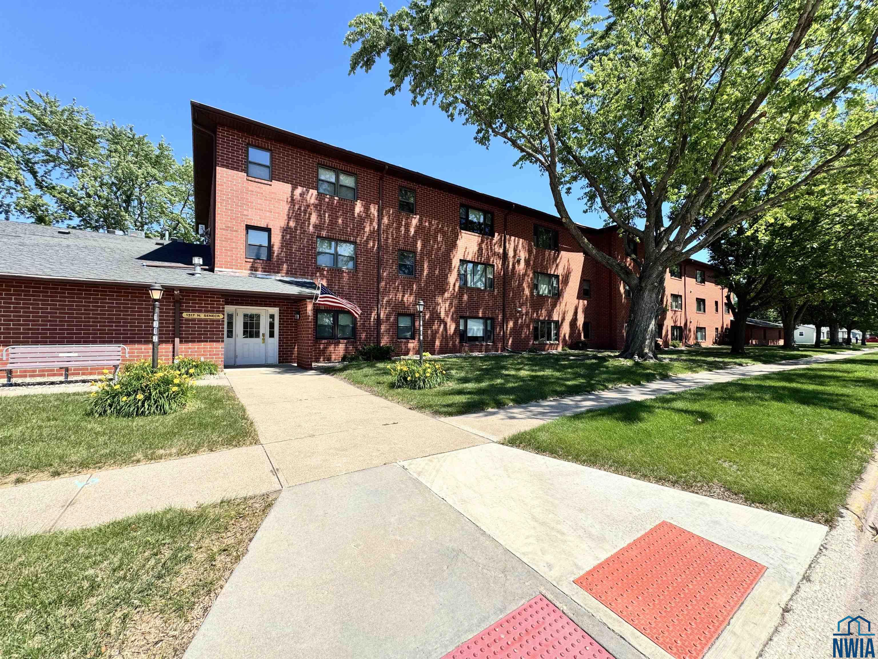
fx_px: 355
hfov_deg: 102.1
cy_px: 330
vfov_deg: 85.7
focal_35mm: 14
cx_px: 439
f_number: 2.2
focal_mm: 2.22
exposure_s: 1/1346
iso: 50
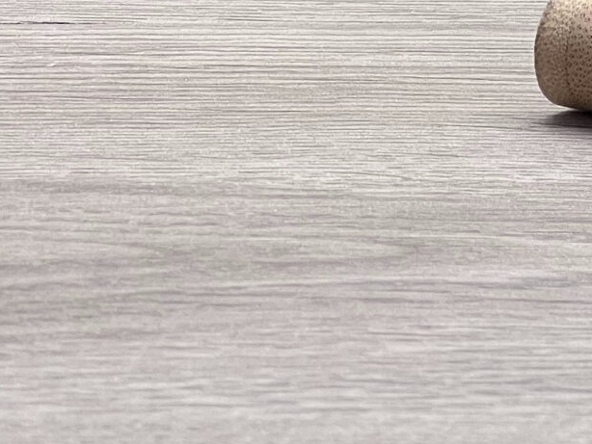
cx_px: 916
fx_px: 5492
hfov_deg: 6.1
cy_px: -469
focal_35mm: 321
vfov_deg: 4.6
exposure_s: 1/100
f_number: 2.8
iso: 50
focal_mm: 9
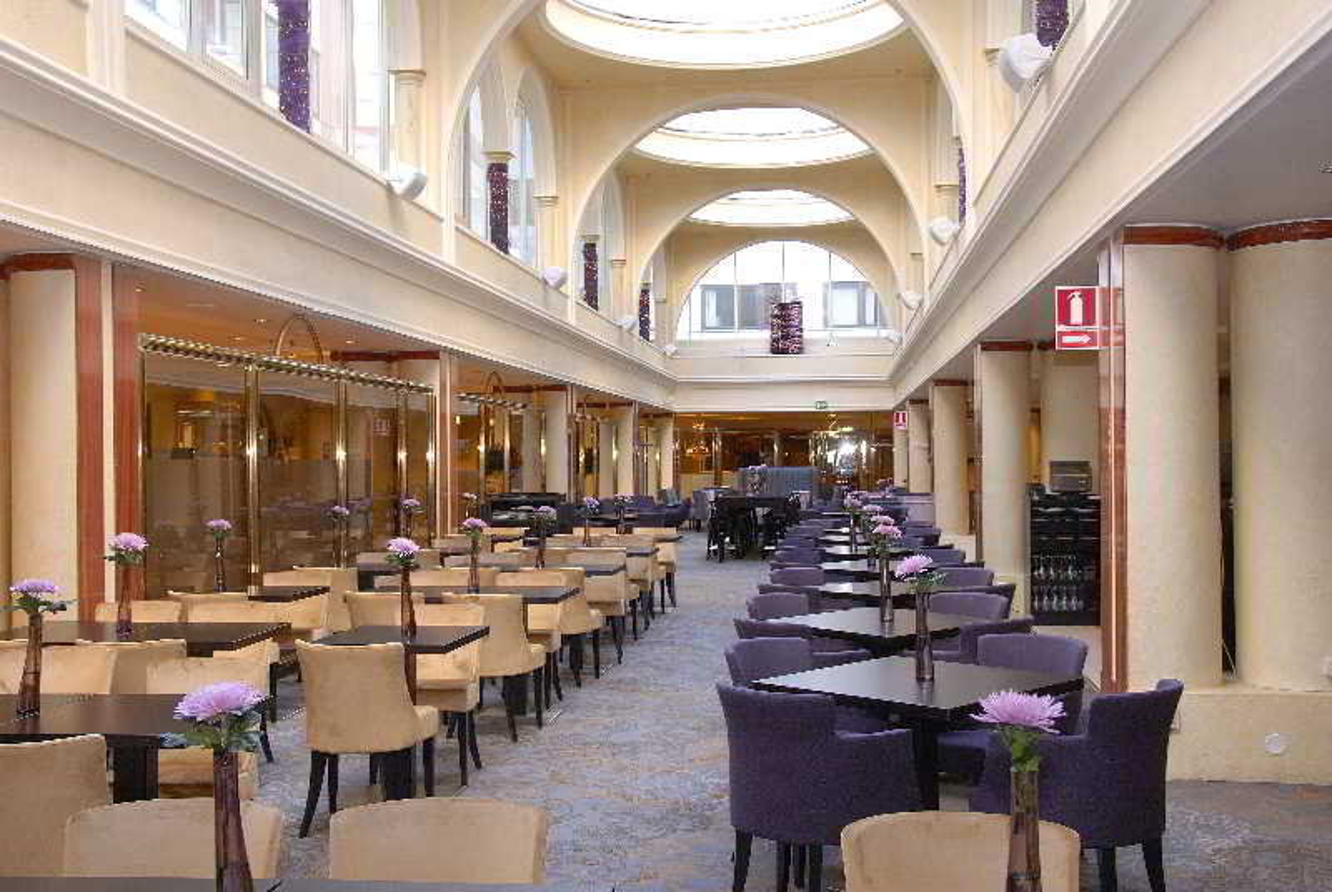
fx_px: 1445
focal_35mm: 39
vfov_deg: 34.3
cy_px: 446
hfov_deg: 49.5
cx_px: 666
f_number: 6.3
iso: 100
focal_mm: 26
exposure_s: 1/3
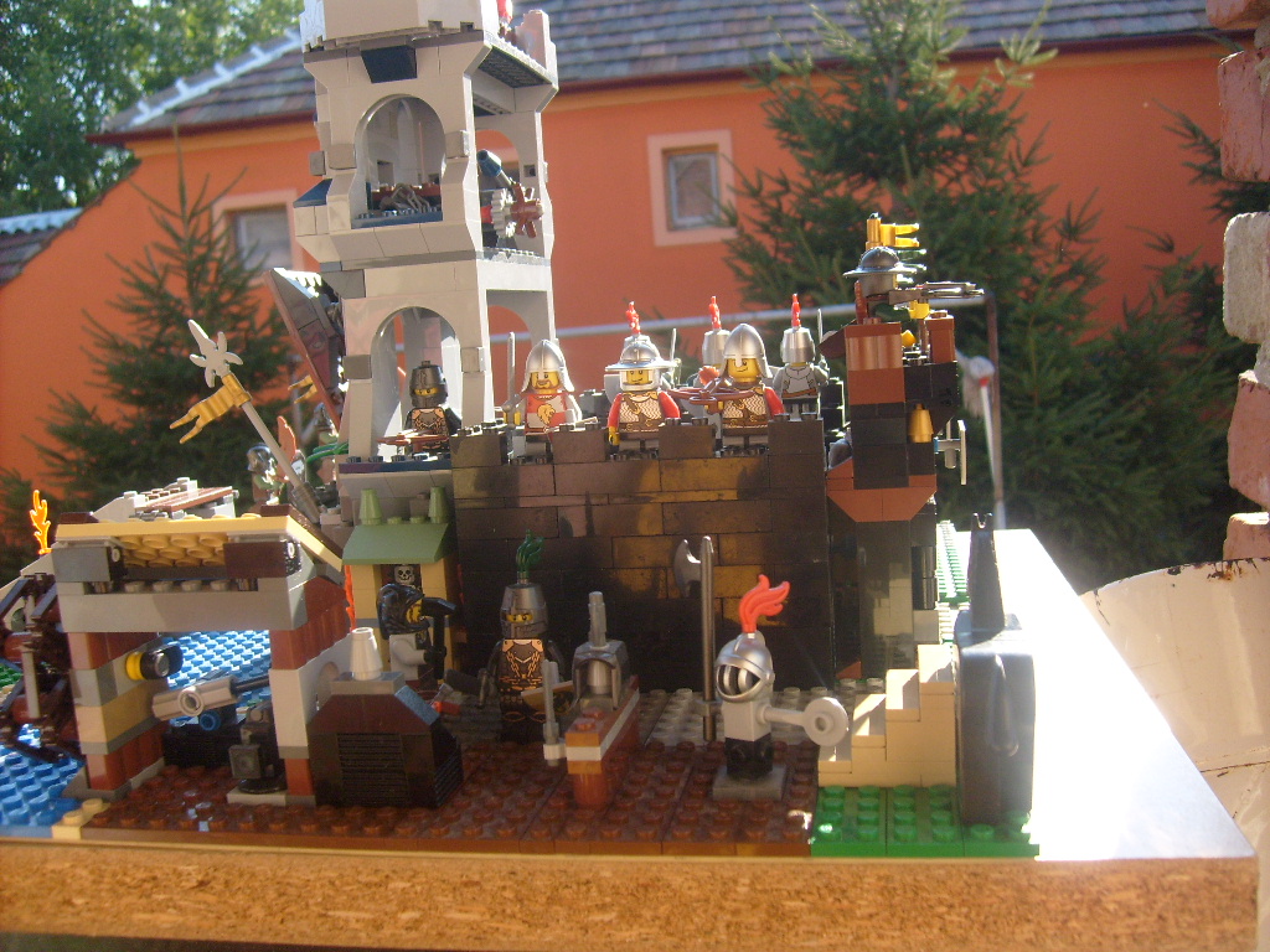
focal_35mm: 35
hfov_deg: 52.6
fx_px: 1284
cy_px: 476
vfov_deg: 40.7
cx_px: 635
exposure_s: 1/350
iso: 80
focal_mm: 5.8
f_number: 2.8
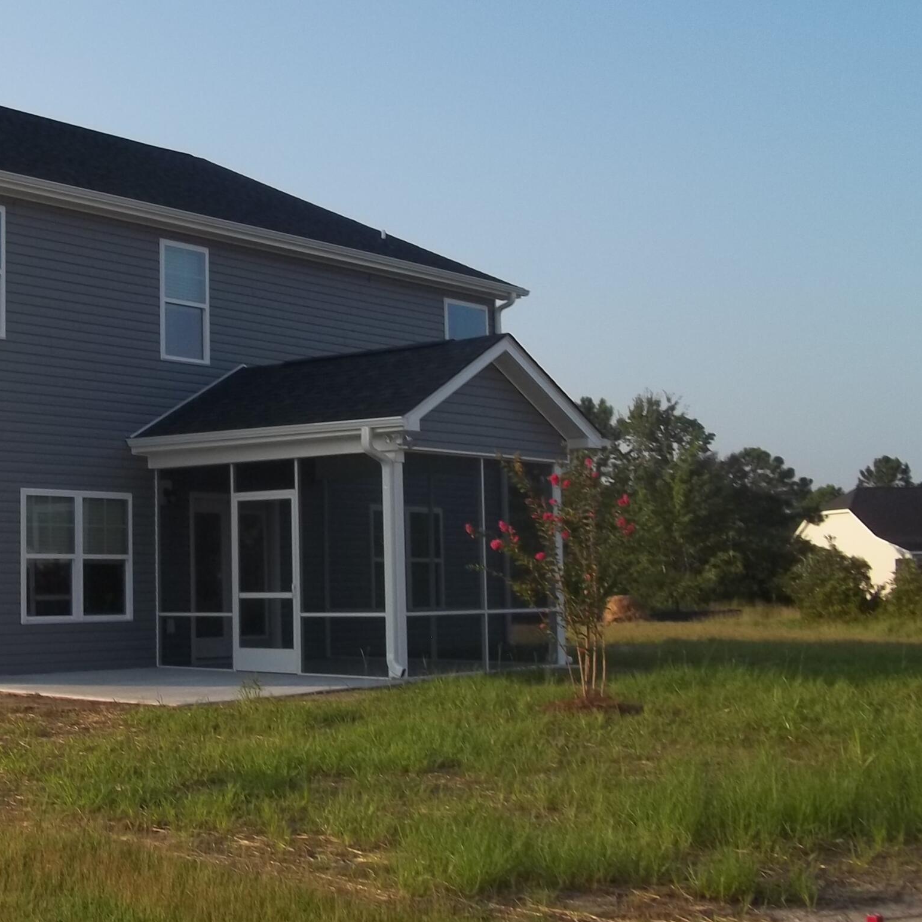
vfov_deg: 31.1
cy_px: 452
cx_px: 90
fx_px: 1657
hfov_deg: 29.8
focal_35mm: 55
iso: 64
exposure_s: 1/100
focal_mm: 5.7
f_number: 8.8
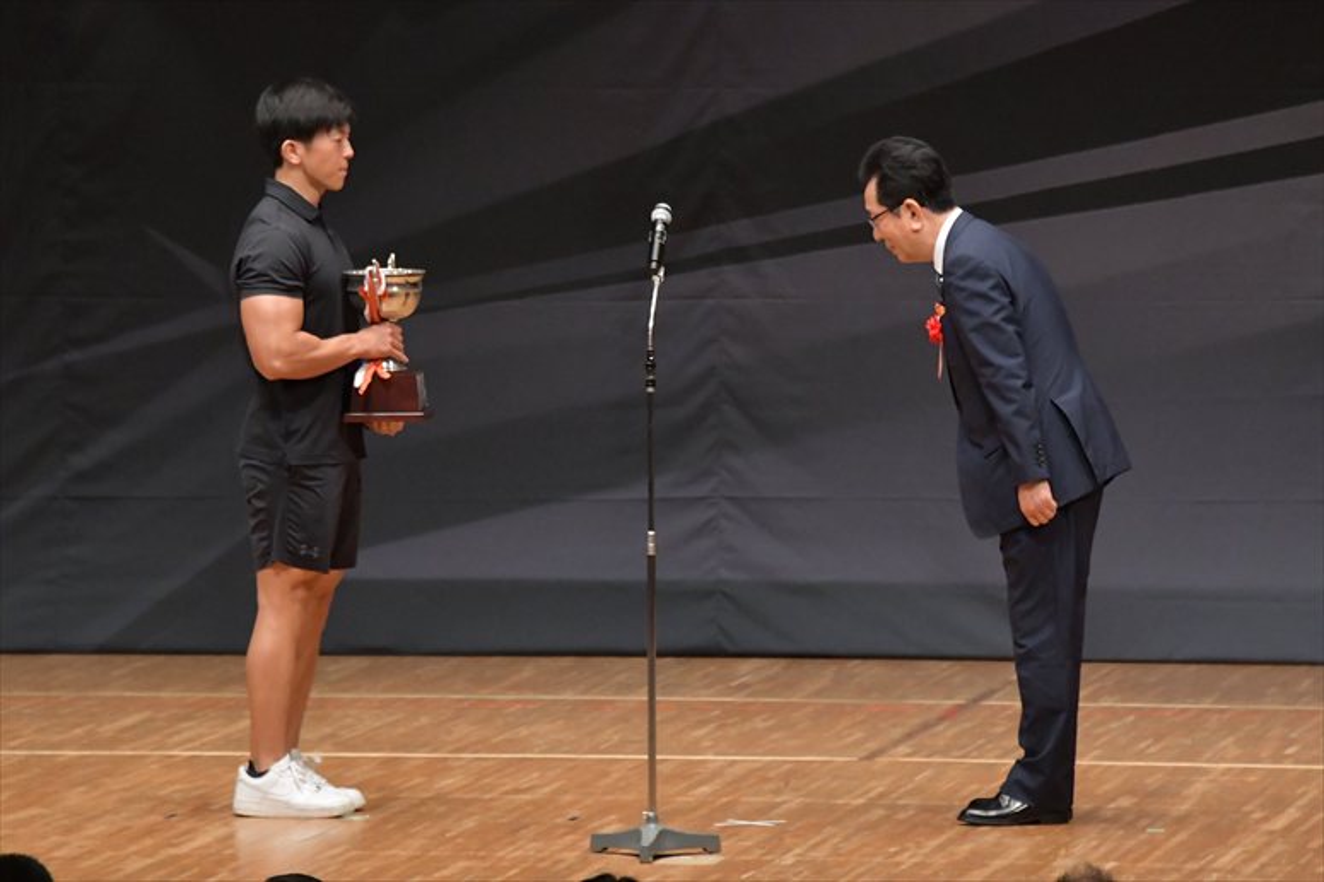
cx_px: 662
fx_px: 9374
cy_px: 441
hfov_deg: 8.1
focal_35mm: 255
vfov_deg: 5.4
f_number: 5.6
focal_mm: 170
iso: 6400
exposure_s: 1/400
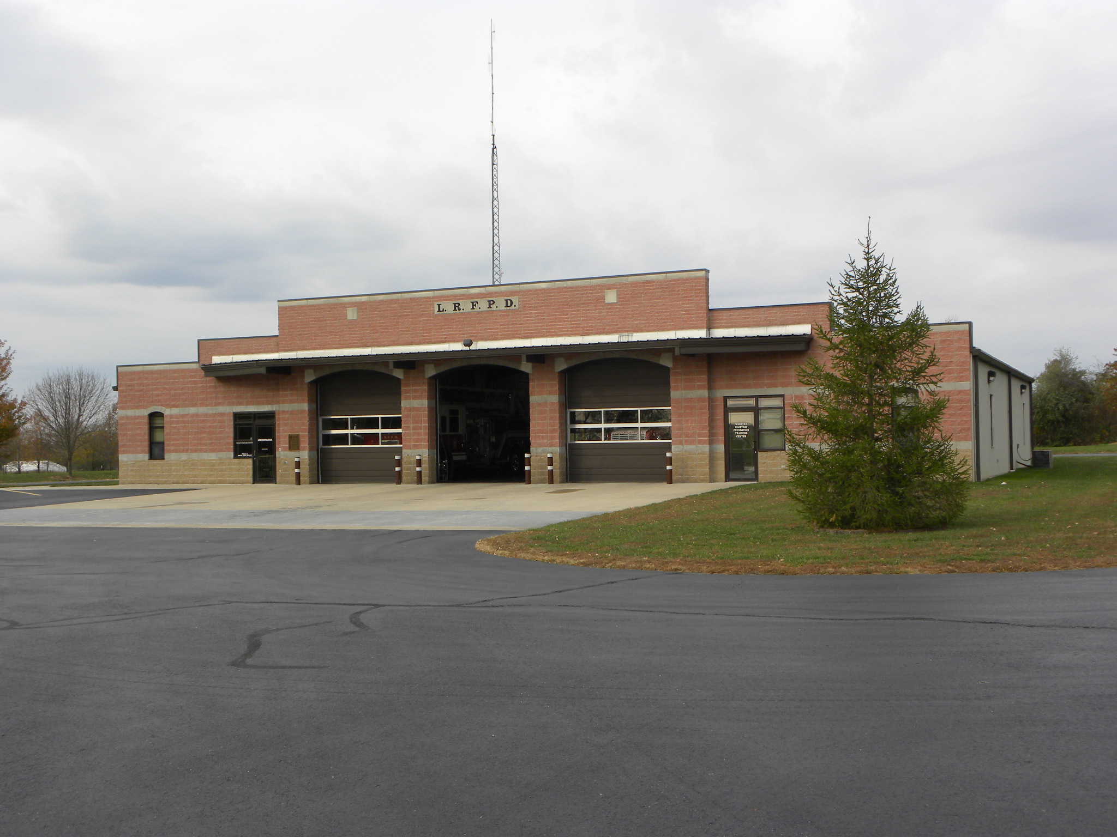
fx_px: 1323
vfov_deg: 35.1
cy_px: 418
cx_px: 558
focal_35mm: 41
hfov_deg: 45.8
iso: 64
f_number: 4.5
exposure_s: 1/194
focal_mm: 7.3
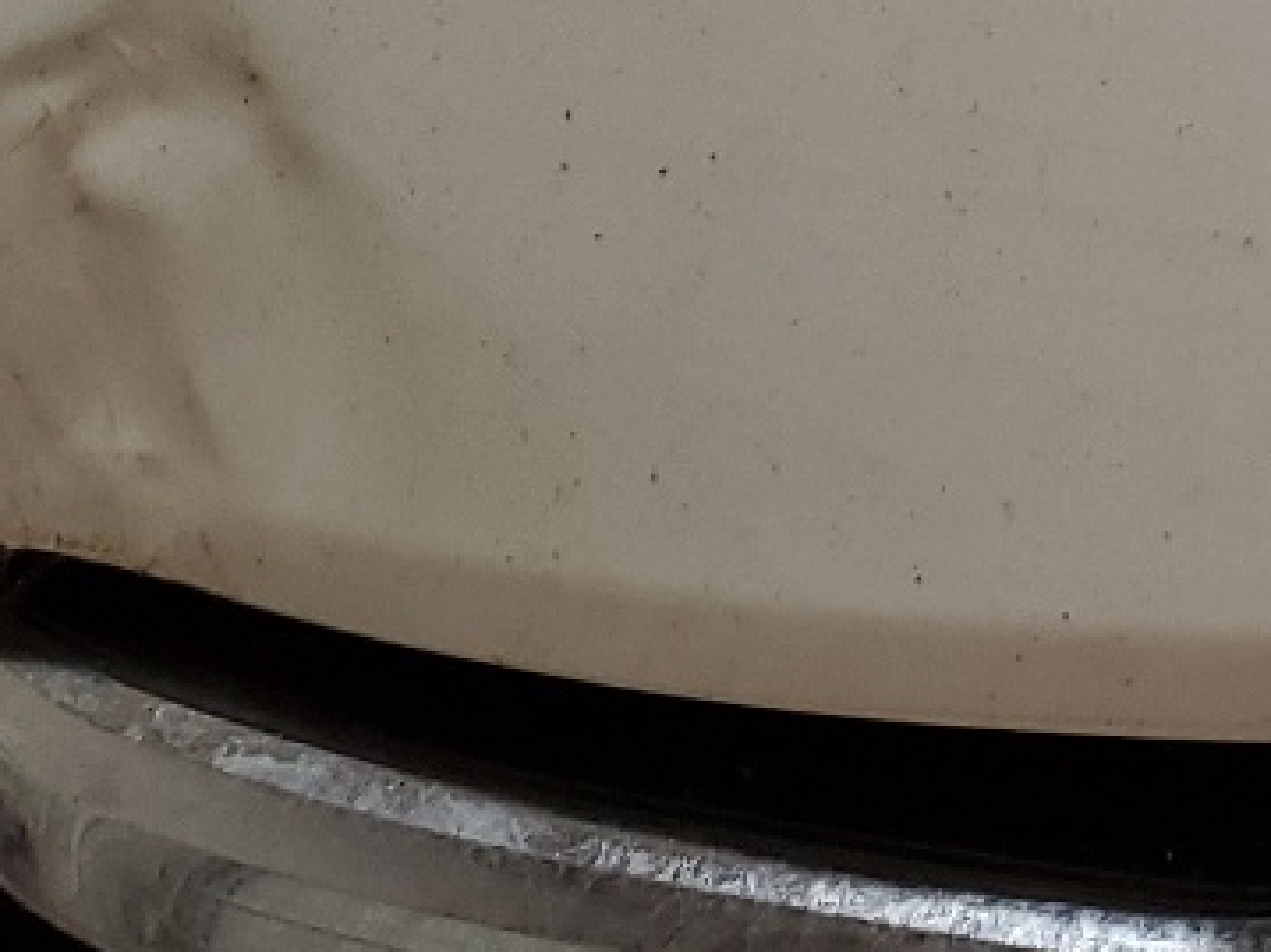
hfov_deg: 15.9
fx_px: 4258
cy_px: -205
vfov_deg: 12.5
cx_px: 1781
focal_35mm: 116
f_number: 1.5
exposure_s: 1/60.2
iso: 69
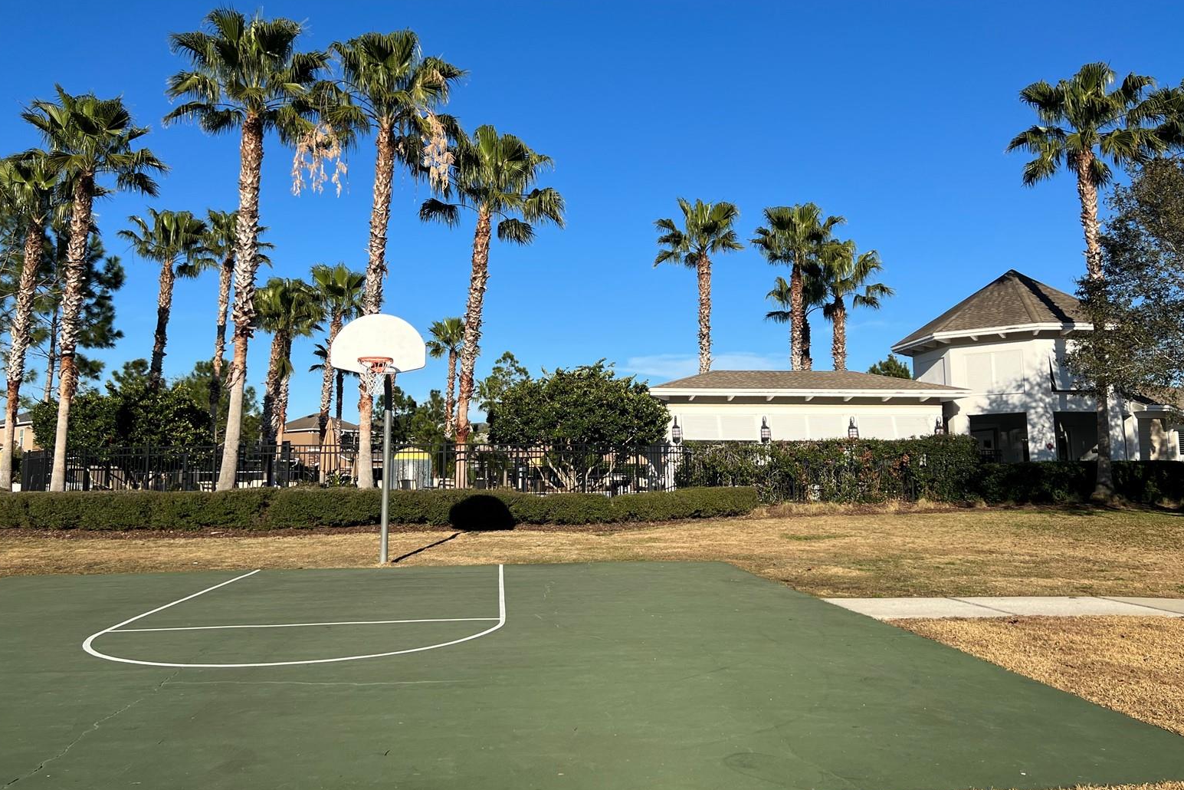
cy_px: 351
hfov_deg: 65.5
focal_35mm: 28
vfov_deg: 46.3
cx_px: 590
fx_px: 921
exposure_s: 1/4444
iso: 50
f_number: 1.5
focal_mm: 5.7
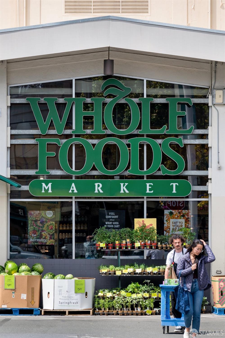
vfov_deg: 8.6
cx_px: 112
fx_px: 2250
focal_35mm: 240
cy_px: 169
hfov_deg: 5.7
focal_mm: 160
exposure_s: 1/400
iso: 400
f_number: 9
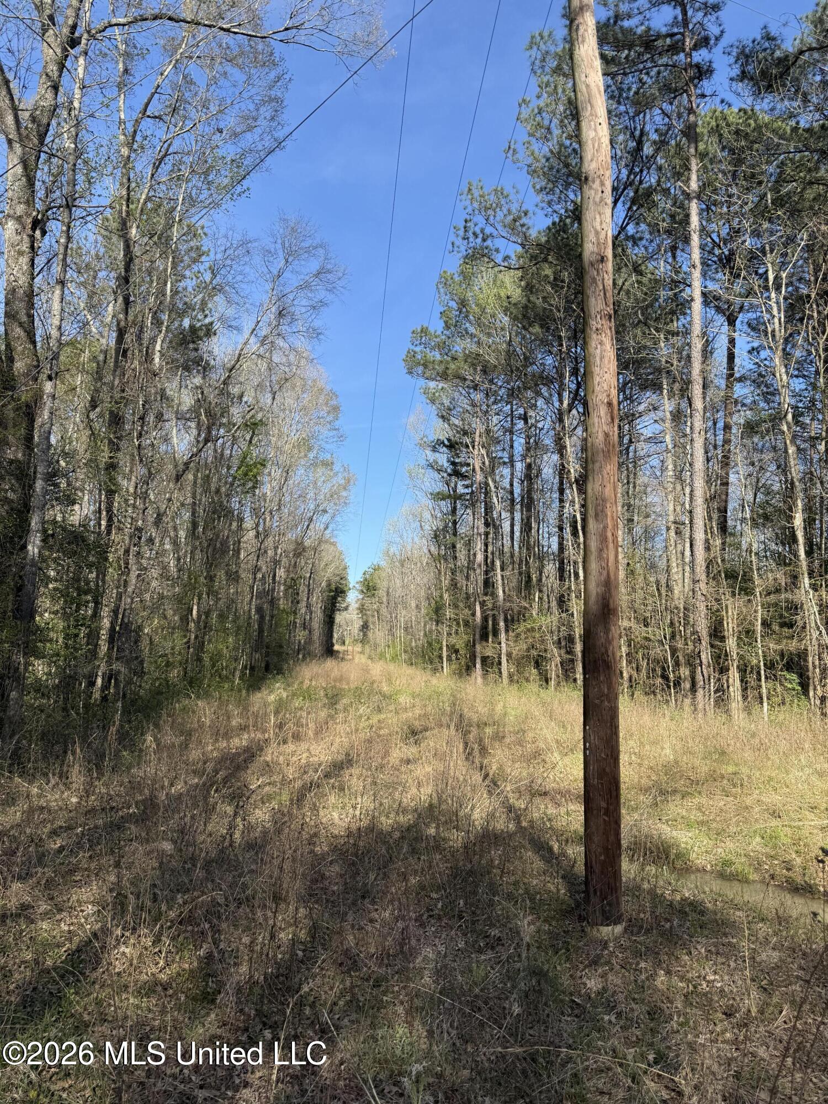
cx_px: 414
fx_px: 765
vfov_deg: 71.6
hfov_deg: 56.8
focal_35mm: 24
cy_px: 552
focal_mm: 6.76
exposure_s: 1/1901
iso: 80
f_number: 1.78
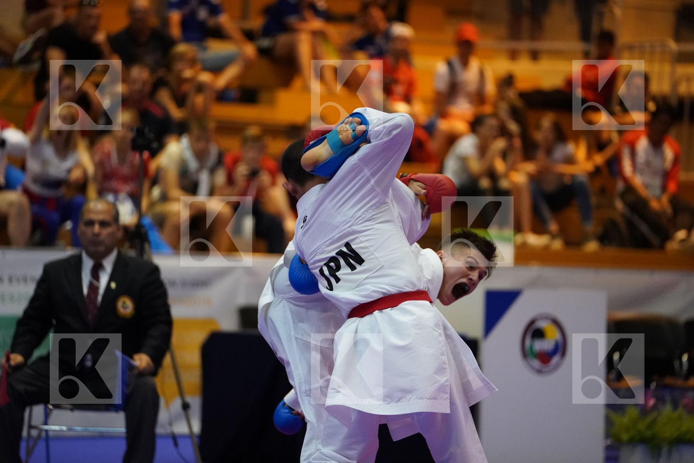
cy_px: 232
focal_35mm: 173
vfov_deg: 7.9
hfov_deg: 11.9
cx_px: 347
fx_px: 3335
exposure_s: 1/800
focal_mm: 173
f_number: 2.8
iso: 6400
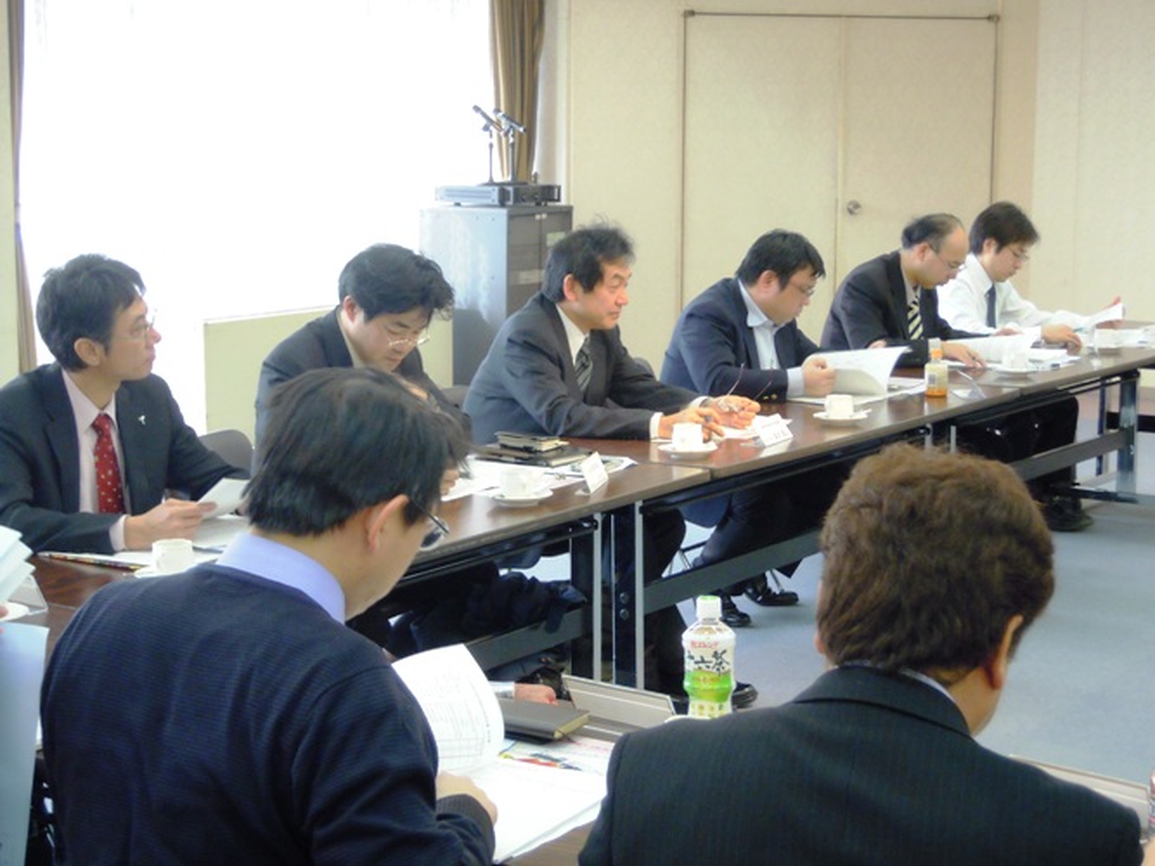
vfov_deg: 23.3
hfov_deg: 30.7
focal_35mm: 63
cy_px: 433
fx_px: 2102
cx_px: 578
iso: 400
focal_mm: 11.2
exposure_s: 1/15
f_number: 4
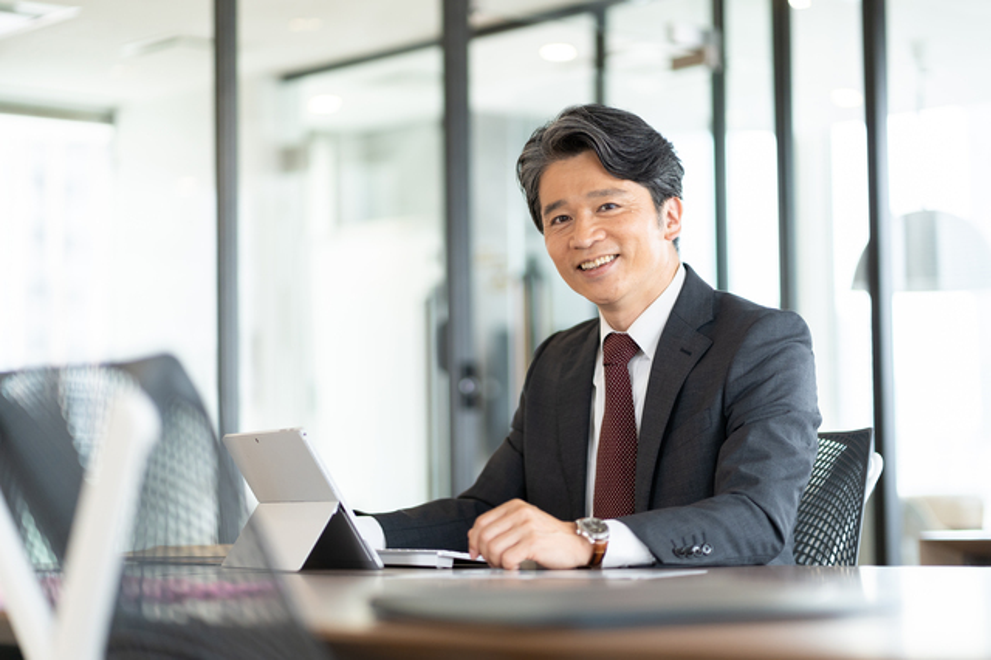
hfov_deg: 23.9
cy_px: 330
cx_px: 496
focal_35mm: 85
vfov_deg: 16.1
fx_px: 2339
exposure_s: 1/640
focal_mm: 85
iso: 320
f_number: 1.8
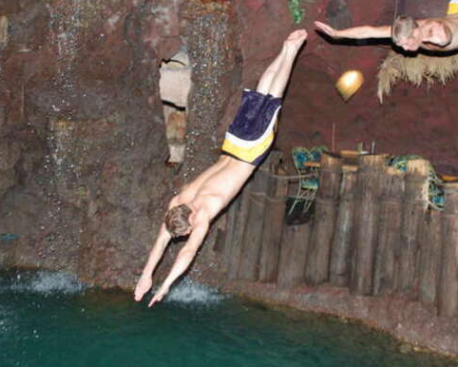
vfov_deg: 27.0
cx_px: 248
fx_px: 759
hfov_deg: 33.5
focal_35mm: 56
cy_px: 128
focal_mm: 24
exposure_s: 1/60
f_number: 7.1
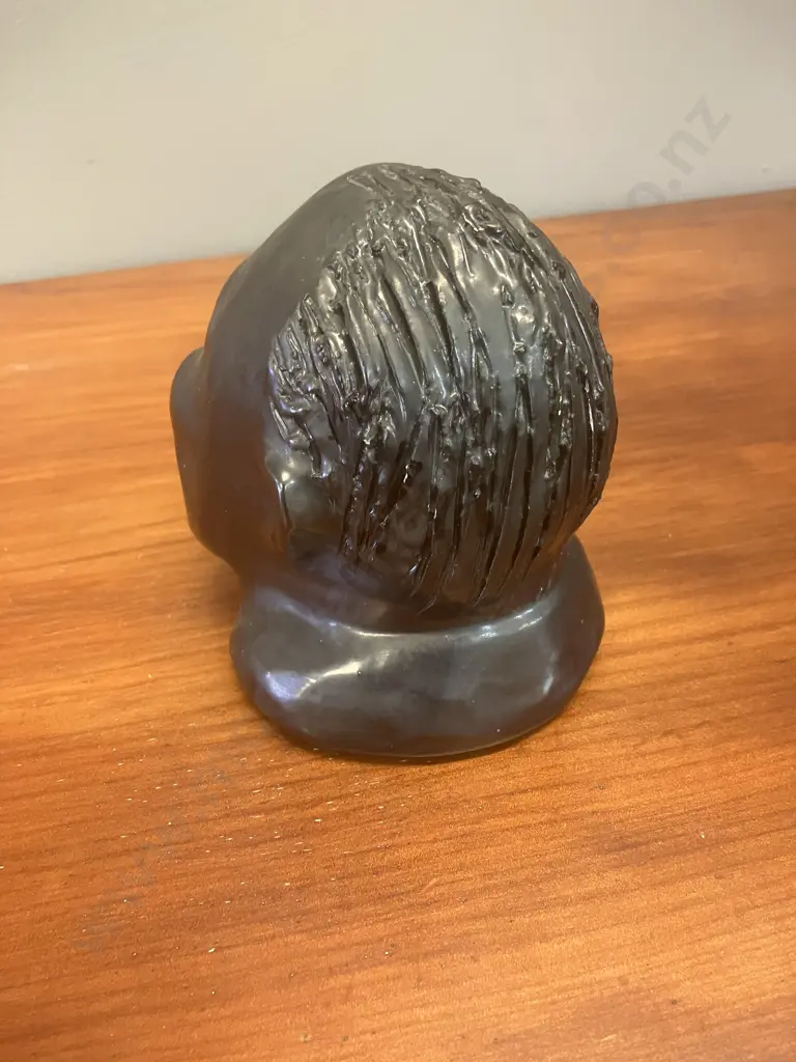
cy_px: 531
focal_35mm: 28
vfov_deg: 63.4
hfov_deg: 49.7
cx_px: 398
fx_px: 858
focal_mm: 3.99
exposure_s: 1/33
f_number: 1.8
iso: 250
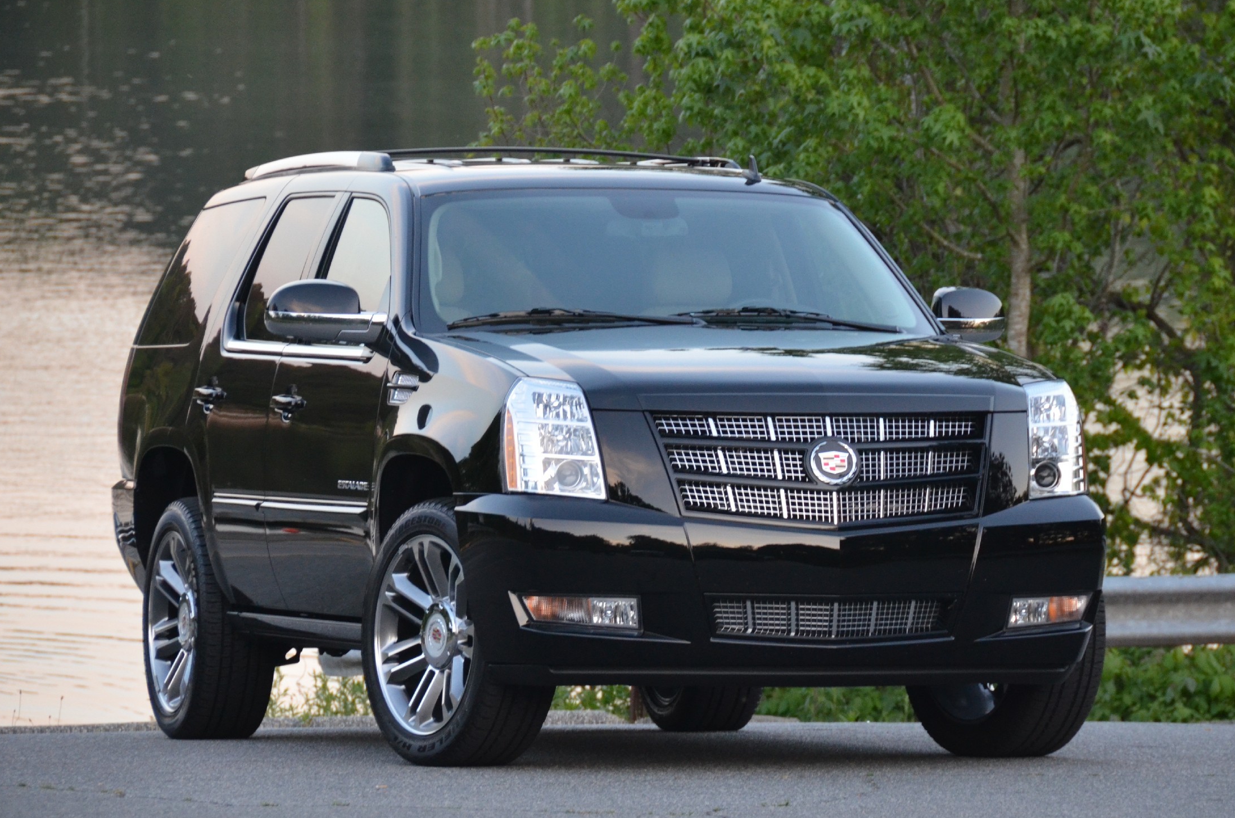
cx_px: 677
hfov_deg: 8.1
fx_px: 8764
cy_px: 423
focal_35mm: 256
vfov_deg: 5.3
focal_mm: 150
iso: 1600
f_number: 5.6
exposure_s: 1/125
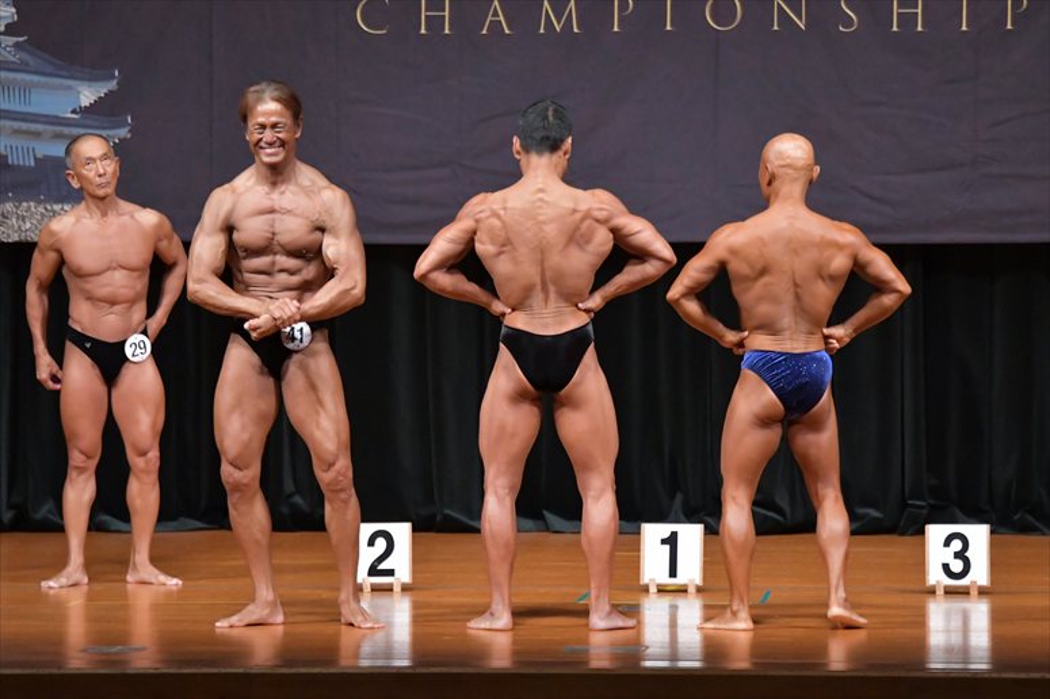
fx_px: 6559
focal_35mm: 225
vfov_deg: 6.1
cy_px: 350
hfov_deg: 9.2
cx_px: 525
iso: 6400
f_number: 5.6
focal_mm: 150
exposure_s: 1/400
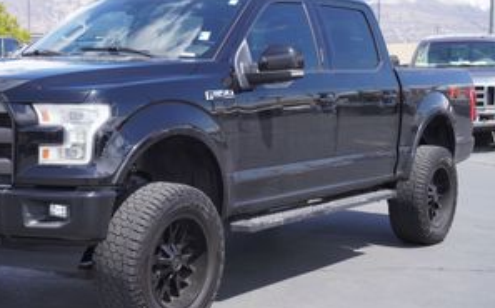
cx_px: 163
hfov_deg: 30.9
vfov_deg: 19.7
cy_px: 167
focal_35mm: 66
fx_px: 890
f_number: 8
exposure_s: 1/160
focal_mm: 32
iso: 100
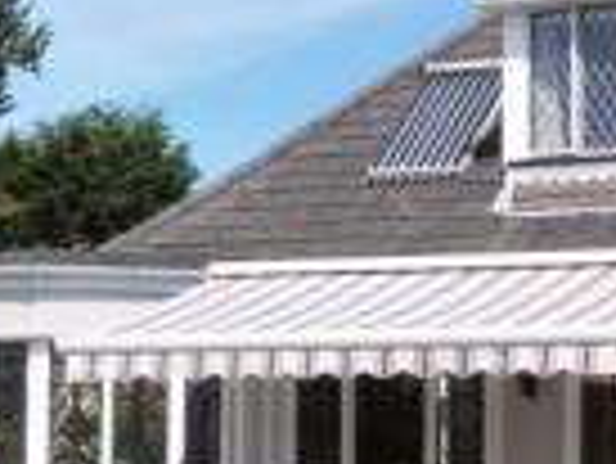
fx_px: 1888
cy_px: 349
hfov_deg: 17.3
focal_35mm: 106
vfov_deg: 13.9
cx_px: 825
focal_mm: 4.5
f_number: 5.6
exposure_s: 1/320
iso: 160
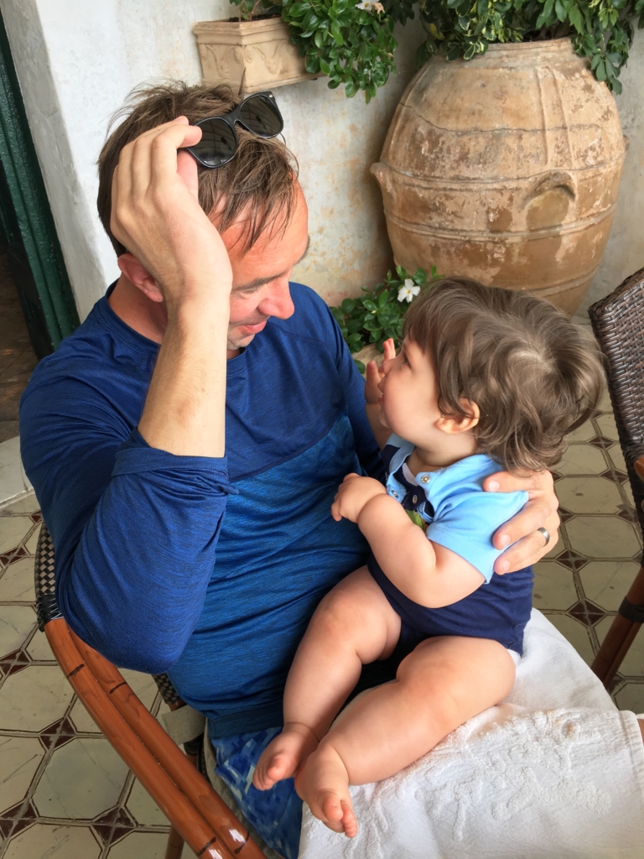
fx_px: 719
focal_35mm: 29
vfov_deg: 61.7
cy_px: 430
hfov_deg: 48.2
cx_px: 322
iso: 25
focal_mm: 4.15
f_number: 2.2
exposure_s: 1/100
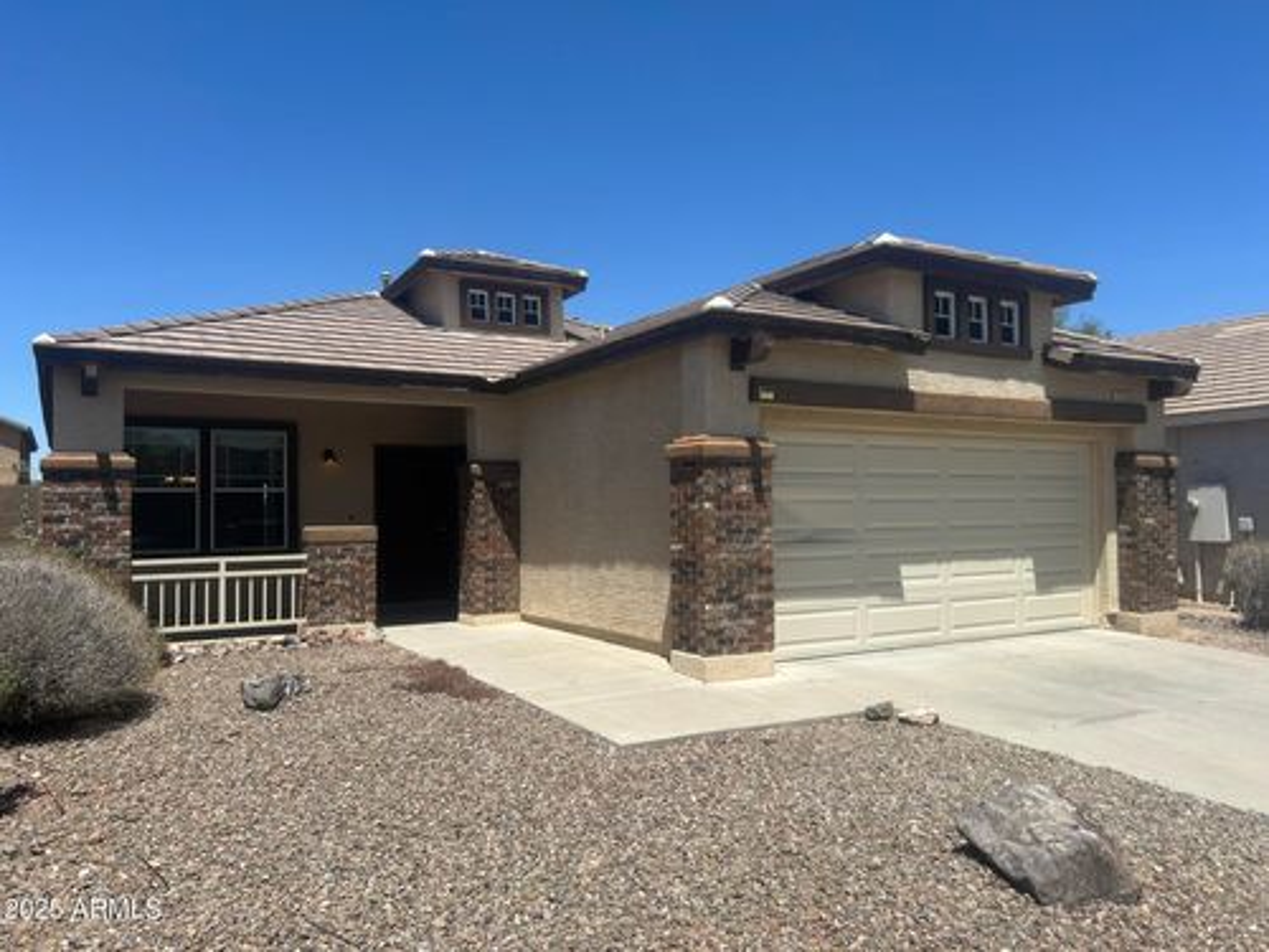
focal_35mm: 26
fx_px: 953
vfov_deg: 53.1
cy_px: 476
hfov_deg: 67.3
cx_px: 634
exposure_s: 1/5076
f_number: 1.5
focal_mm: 5.7
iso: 50
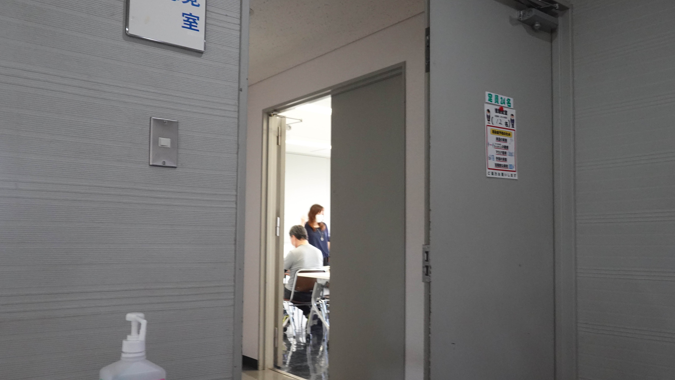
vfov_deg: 36.7
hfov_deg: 61.0
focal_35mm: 32
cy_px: 206
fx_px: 573
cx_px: 338
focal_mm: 11.06
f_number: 3.2
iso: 1250
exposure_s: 1/40
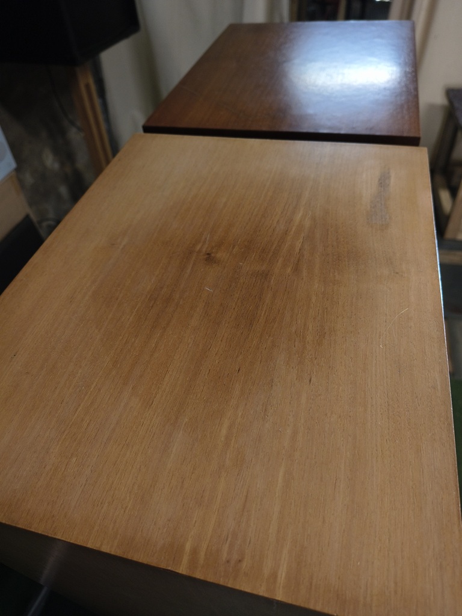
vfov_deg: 71.6
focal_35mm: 24
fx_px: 427
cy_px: 308
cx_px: 231
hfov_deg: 56.8
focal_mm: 5.56
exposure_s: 1/50
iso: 496
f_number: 1.8
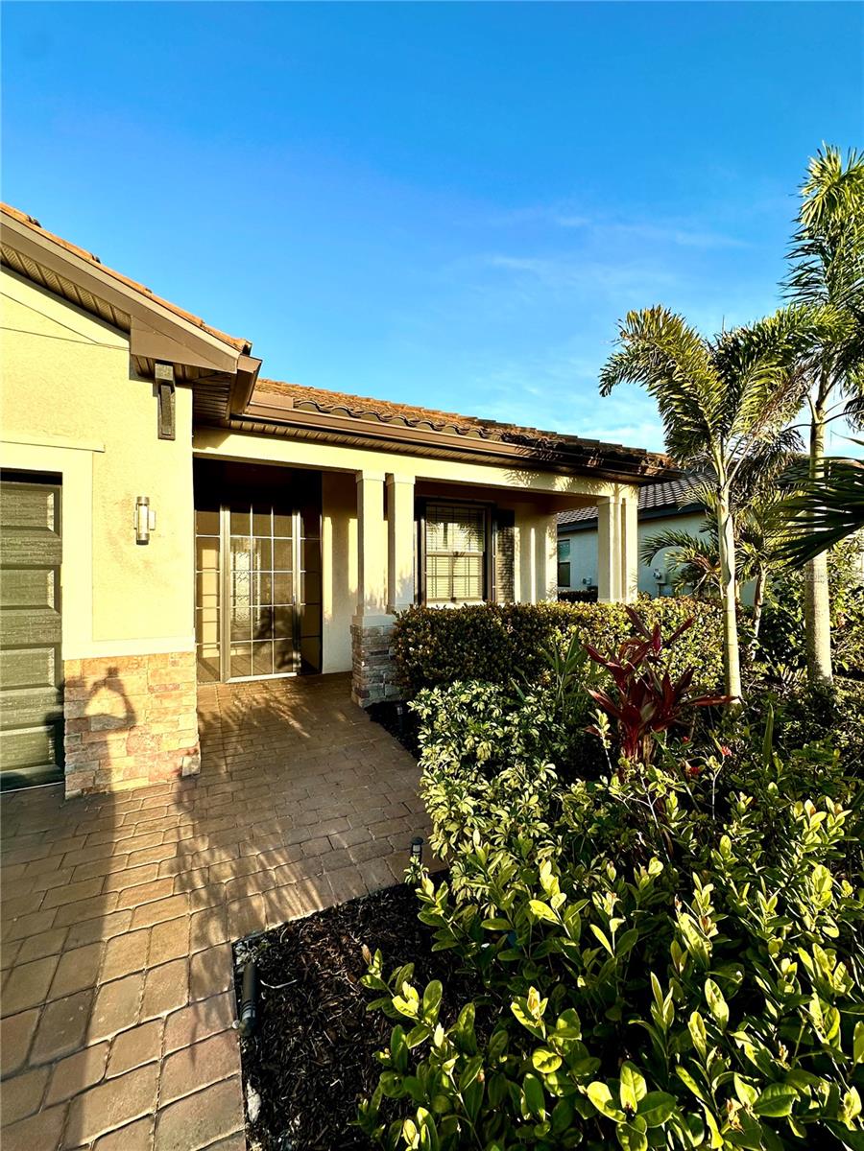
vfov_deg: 102.1
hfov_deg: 85.7
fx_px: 466
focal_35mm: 14
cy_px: 576
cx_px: 432
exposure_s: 1/612
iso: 40
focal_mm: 2.22
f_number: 2.2
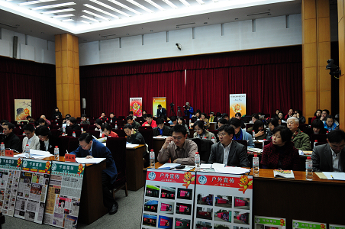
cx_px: 172
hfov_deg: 70.5
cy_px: 114
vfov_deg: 50.3
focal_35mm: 26
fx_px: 244
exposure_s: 1/30
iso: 360
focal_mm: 17
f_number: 2.8
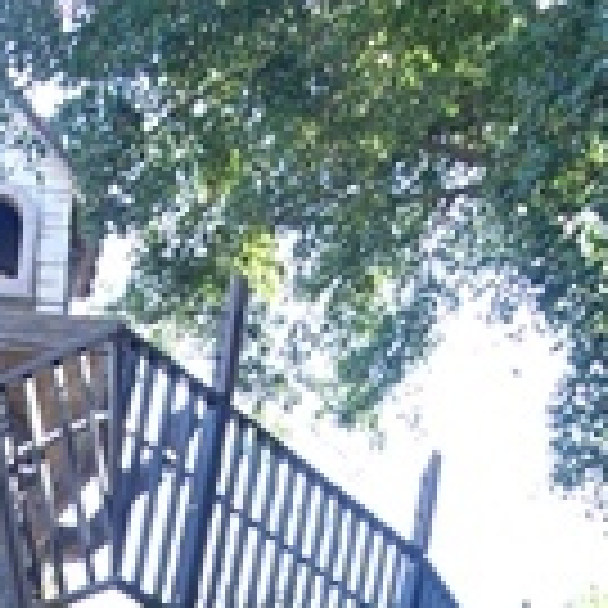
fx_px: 1928
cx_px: 2
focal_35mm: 97
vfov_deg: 13.6
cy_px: 1403
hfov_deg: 17.5
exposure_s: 1/80
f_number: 3.5
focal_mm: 8.8
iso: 125
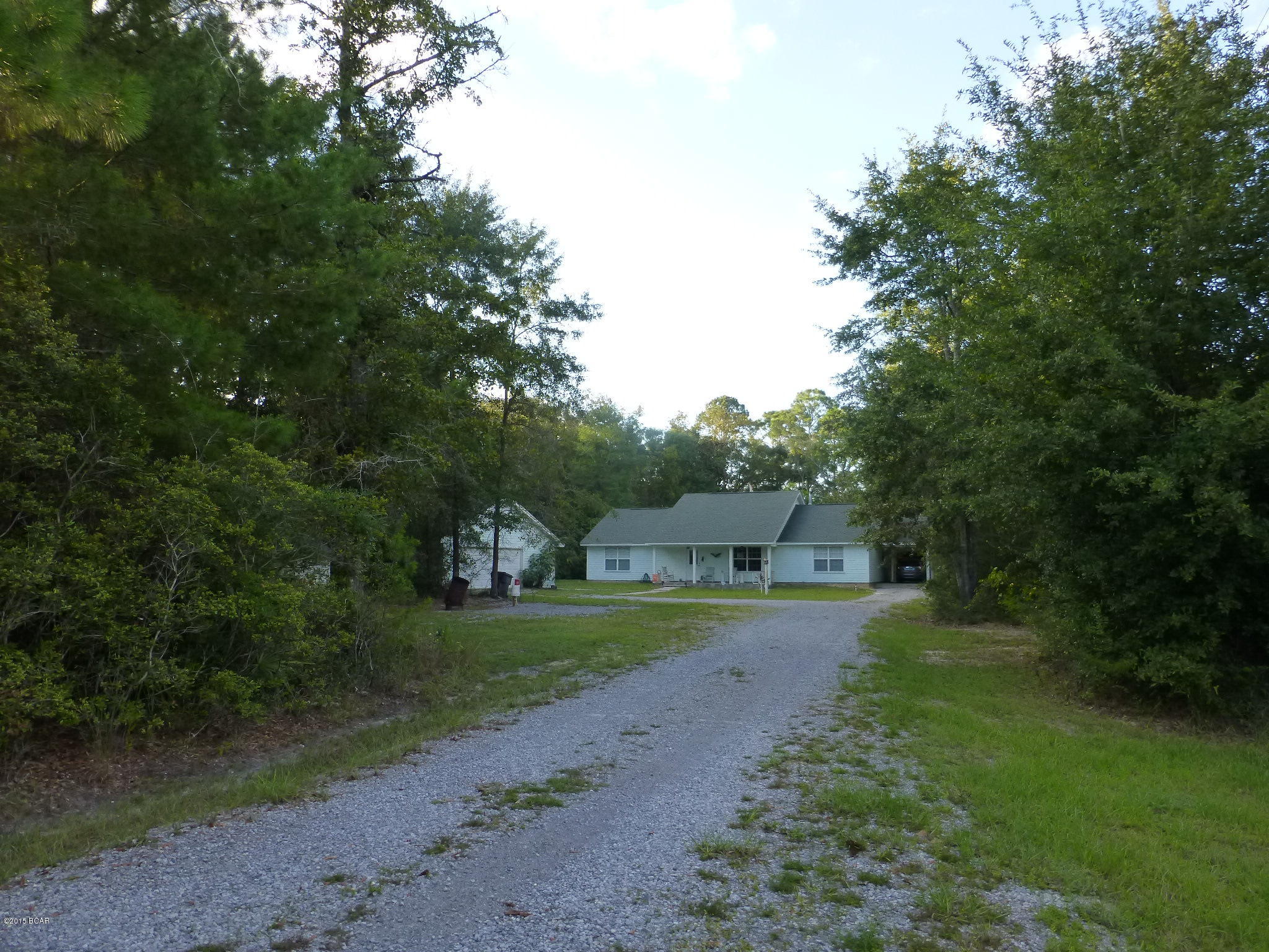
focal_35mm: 24
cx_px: 634
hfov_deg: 71.6
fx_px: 880
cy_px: 476
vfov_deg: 56.8
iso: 160
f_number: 4
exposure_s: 1/100
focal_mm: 4.3
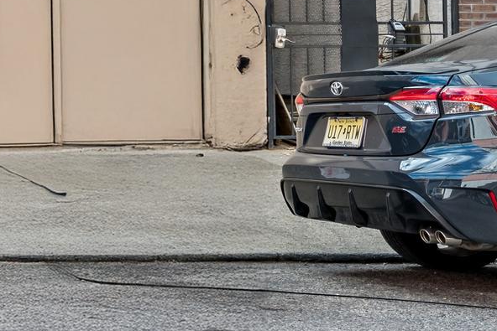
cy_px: 63
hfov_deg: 21.1
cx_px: -229
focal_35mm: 83
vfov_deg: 16.3
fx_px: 1146
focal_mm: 24
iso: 320
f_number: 9
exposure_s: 1/400
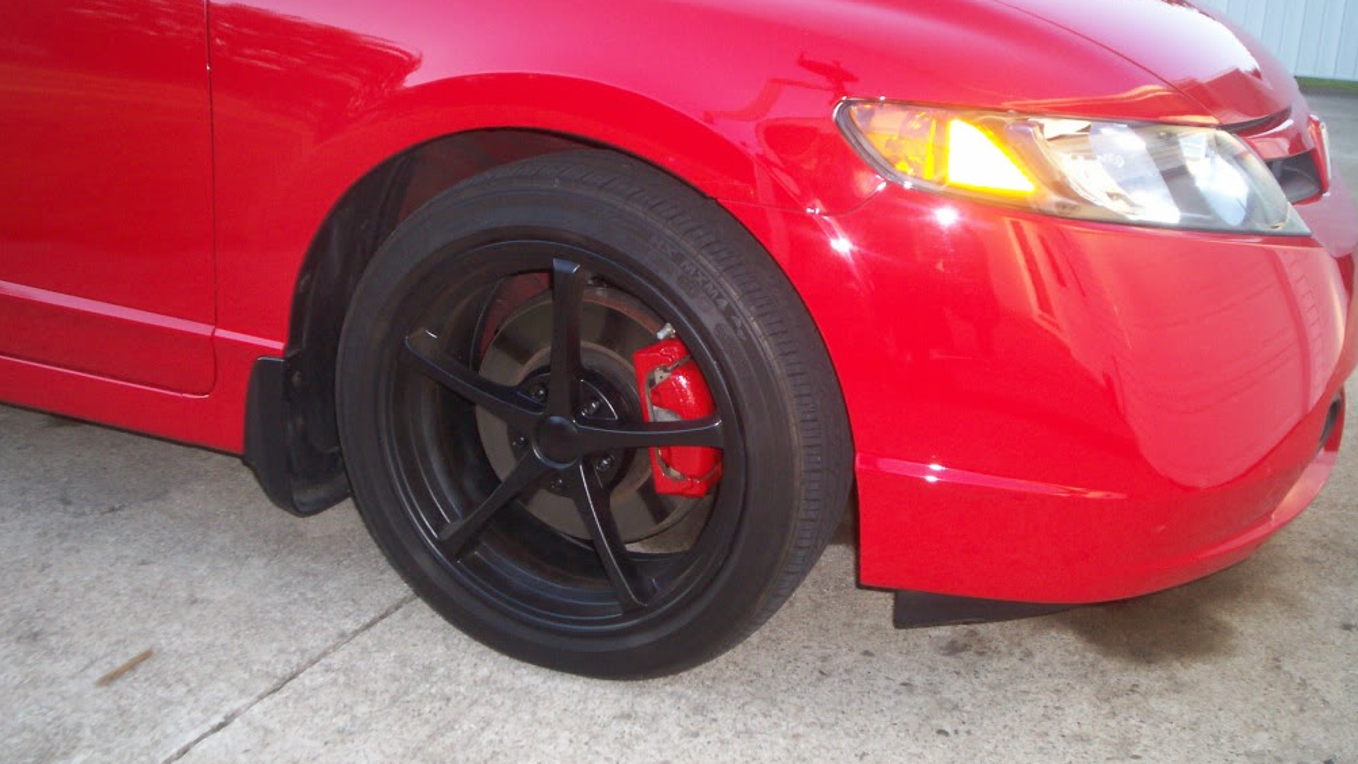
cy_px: 414
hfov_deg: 50.5
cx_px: 670
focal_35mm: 40
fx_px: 1441
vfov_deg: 29.7
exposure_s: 1/64
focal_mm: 5.9
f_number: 4.5
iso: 140
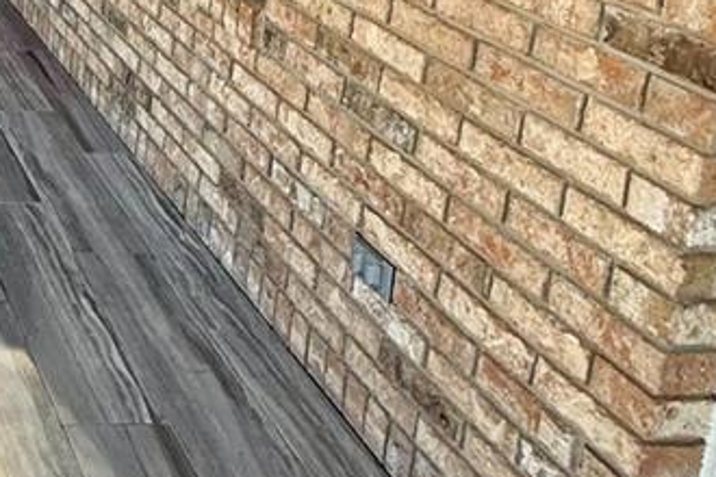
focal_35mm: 53
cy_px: -132
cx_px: -232
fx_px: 1054
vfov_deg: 22.9
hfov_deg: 29.6
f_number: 2.2
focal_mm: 2.22
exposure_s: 1/99
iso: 125
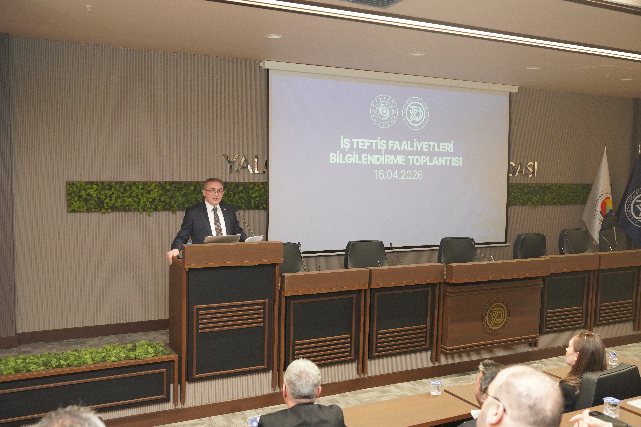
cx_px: 320
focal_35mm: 35
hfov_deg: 54.4
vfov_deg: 37.9
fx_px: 623
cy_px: 214
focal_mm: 35
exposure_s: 1/160
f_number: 4
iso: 6400
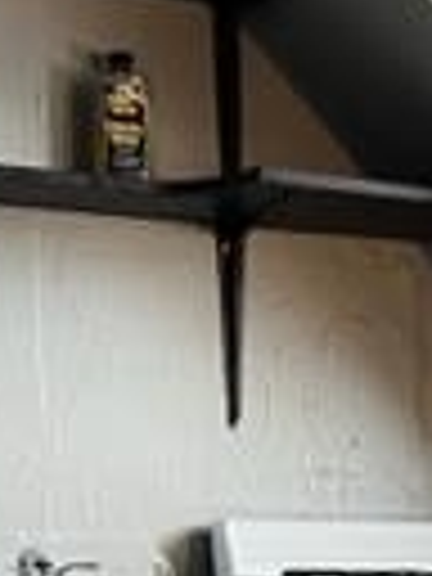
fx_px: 2163
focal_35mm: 130
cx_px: 580
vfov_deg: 14.1
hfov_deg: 11.1
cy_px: 886
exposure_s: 1/60
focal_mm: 5.7
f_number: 1.5
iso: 160
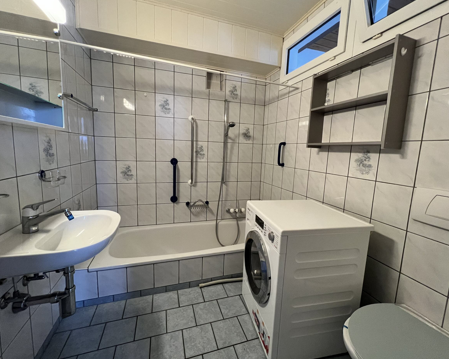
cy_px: 175
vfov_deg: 88.0
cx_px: 228
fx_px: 186
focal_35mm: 14
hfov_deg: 100.7
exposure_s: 1/60
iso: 500
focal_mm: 1.57
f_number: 1.8
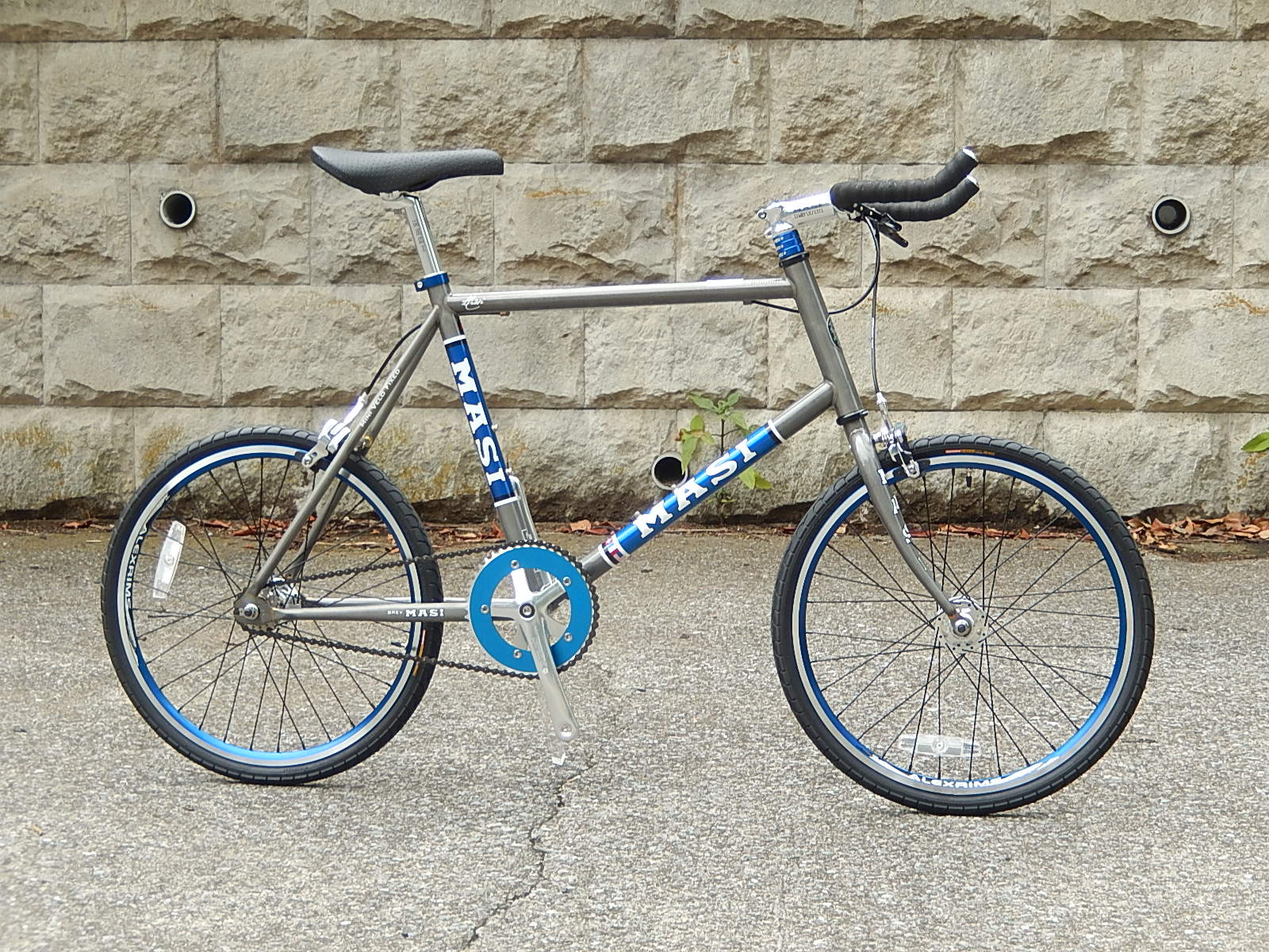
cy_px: 476
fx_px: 2676
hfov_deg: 26.7
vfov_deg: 20.2
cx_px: 634
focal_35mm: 73
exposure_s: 1/60
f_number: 4.9
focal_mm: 13.1
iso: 125
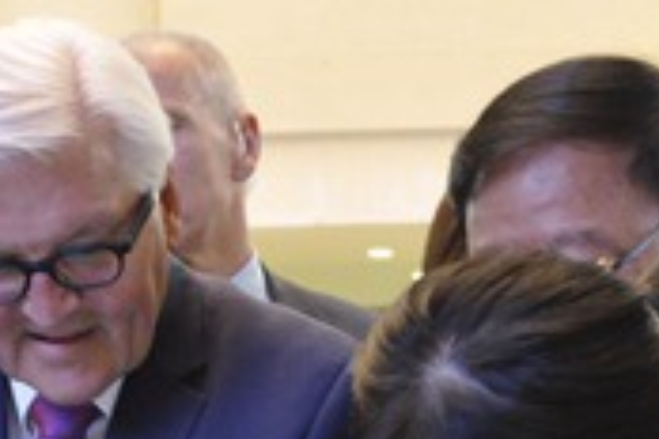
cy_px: 641
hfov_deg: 16.5
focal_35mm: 124
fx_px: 2270
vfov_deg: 10.7
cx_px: 466
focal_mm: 18
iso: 640
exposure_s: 1/20
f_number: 3.5
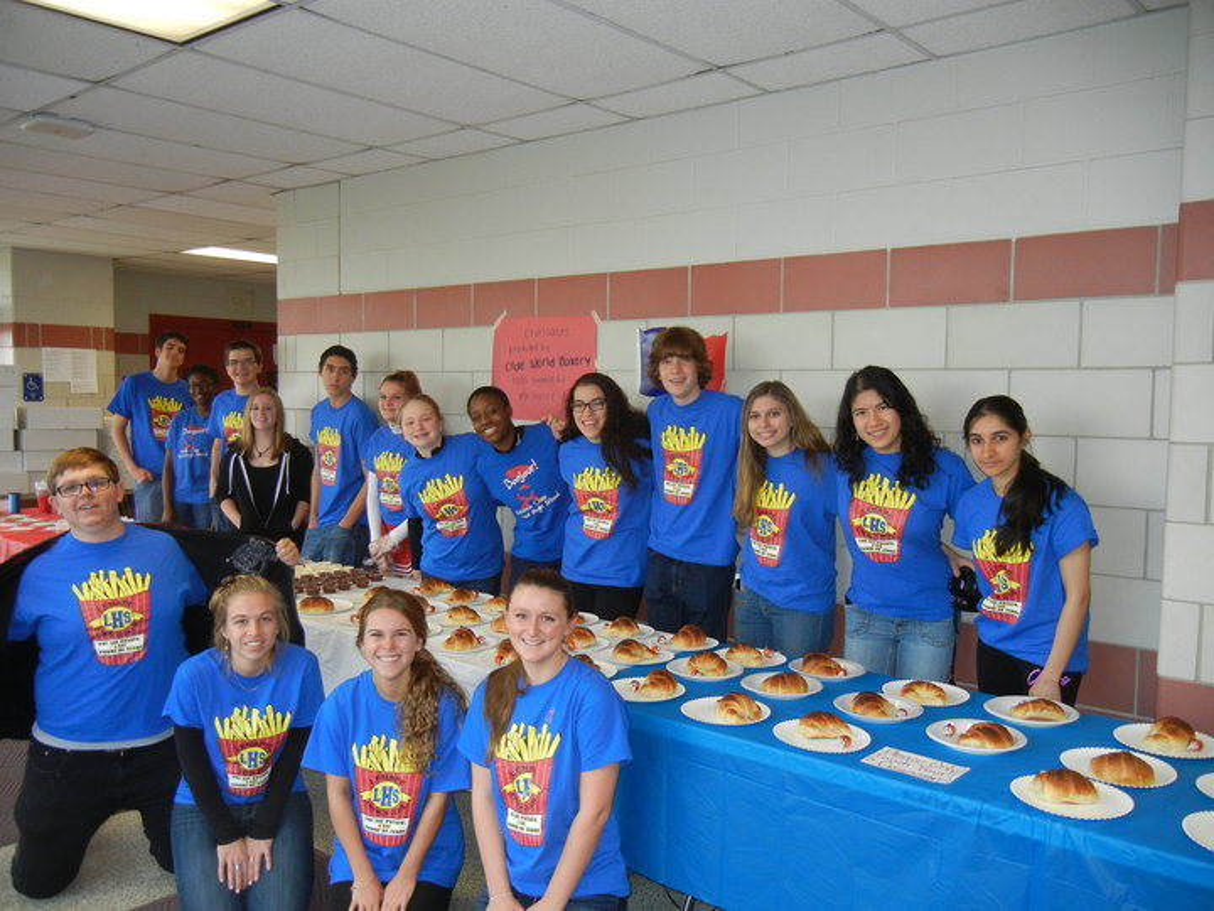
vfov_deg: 46.8
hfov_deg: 60.0
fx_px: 1052
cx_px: 607
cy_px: 456
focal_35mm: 30
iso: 224
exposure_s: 1/30
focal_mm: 5.4
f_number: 3.5
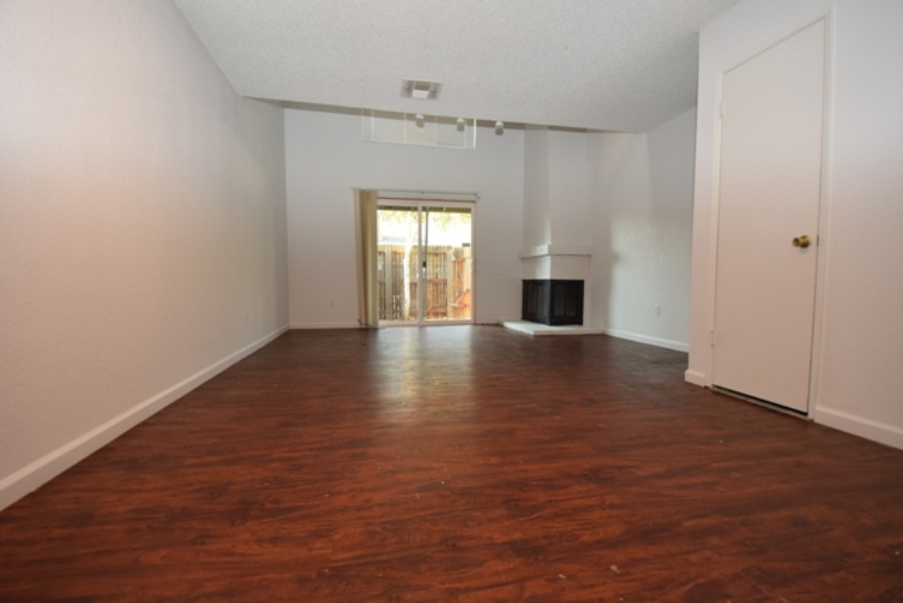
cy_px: 302
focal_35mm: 15
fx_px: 376
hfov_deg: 100.4
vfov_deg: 77.4
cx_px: 452
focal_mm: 10
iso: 800
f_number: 4.5
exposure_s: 1/80
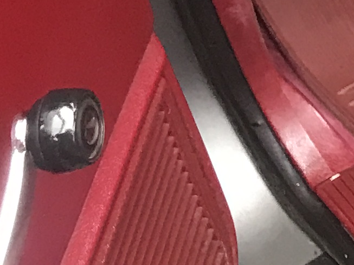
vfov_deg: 8.0
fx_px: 1768
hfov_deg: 9.1
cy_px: -338
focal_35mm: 173
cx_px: 1080
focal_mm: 3.99
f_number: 1.8
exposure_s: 1/30
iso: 25
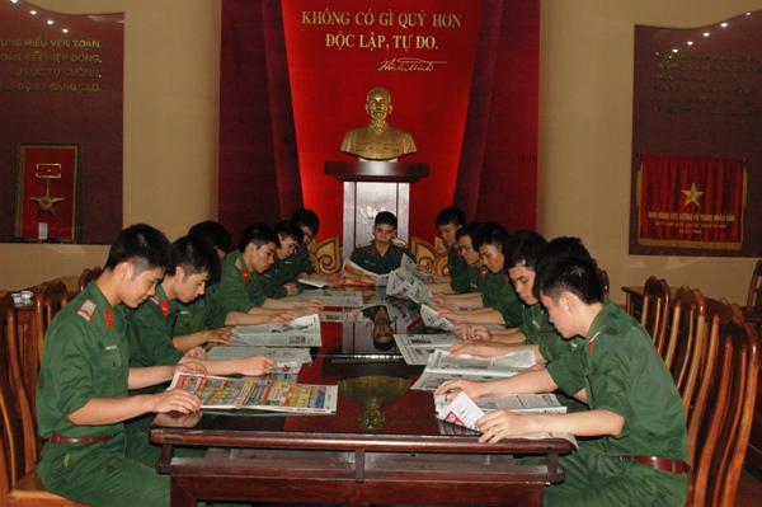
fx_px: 888
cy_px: 254
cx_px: 381
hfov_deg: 46.4
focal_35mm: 42
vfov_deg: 31.8
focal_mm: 28
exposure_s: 1/60
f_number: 7.1
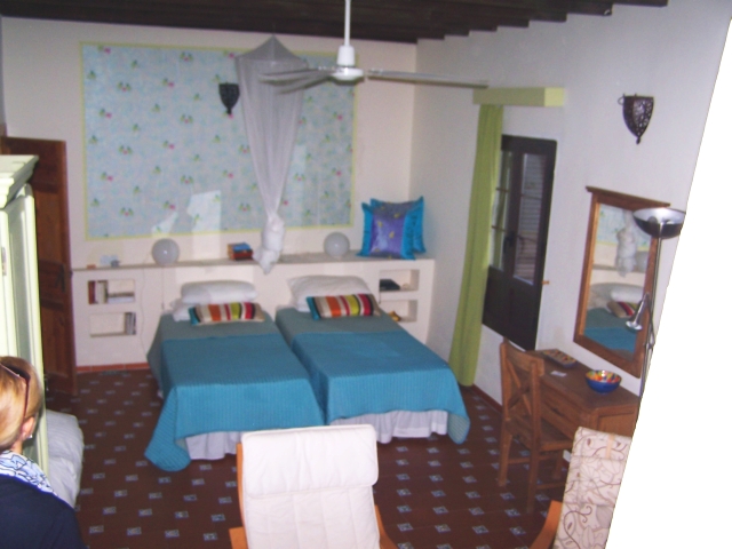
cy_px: 274
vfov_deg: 37.7
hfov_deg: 49.0
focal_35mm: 38
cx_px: 366
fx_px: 804
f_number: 2.8
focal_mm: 6.3
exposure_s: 1/60
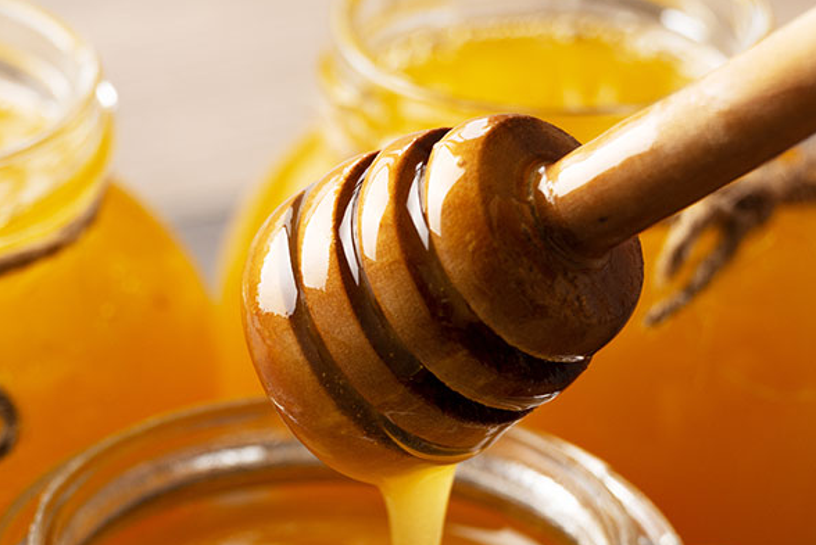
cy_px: 345
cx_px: 311
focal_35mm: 199
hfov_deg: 10.3
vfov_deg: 6.9
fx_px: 4514
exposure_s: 1/200
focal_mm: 130
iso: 160
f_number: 7.1
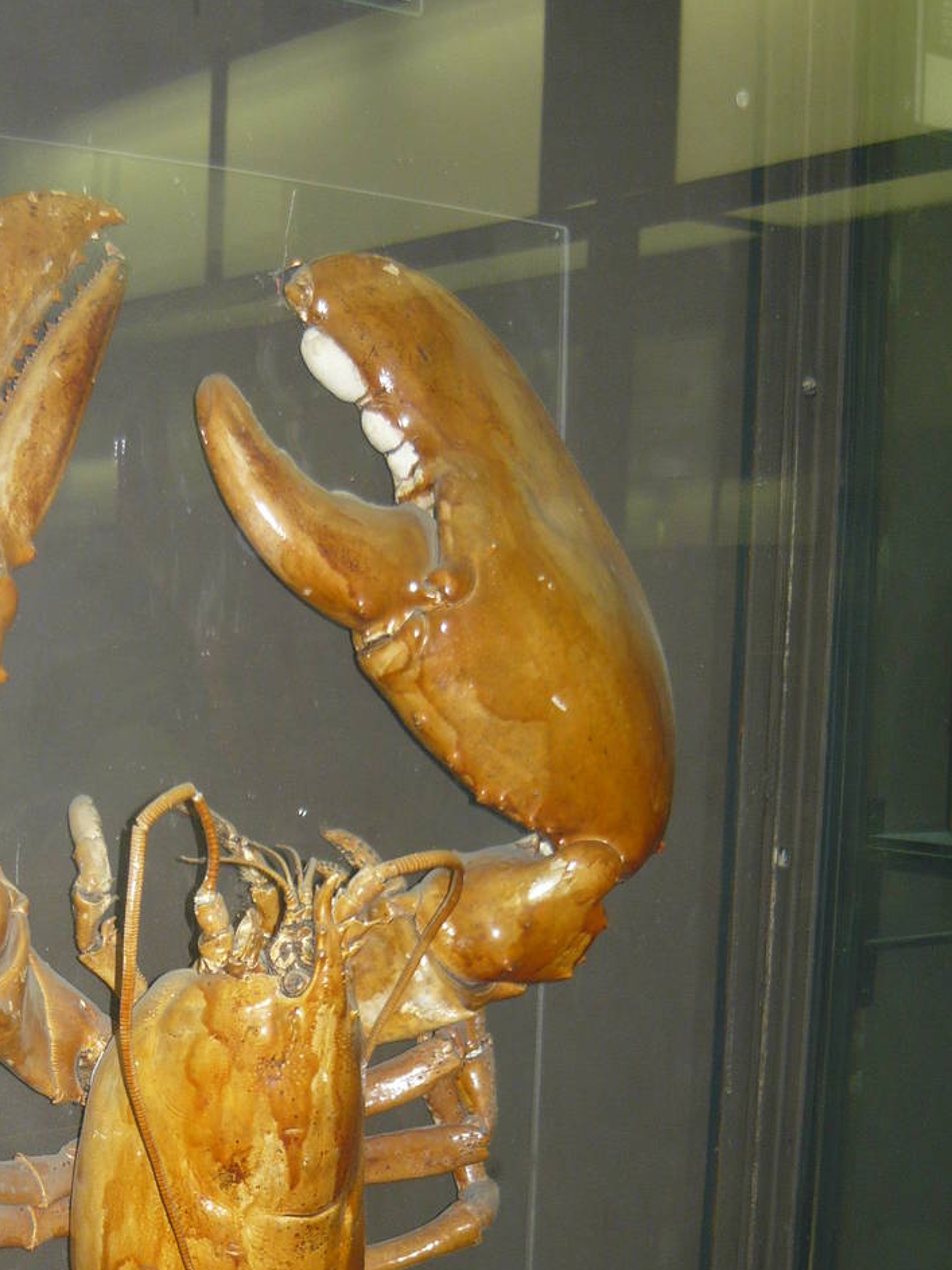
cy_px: 989
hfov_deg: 25.5
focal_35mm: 56
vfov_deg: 33.5
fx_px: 2054
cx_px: 156
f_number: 2.8
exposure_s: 1/30
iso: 100
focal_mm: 5.5
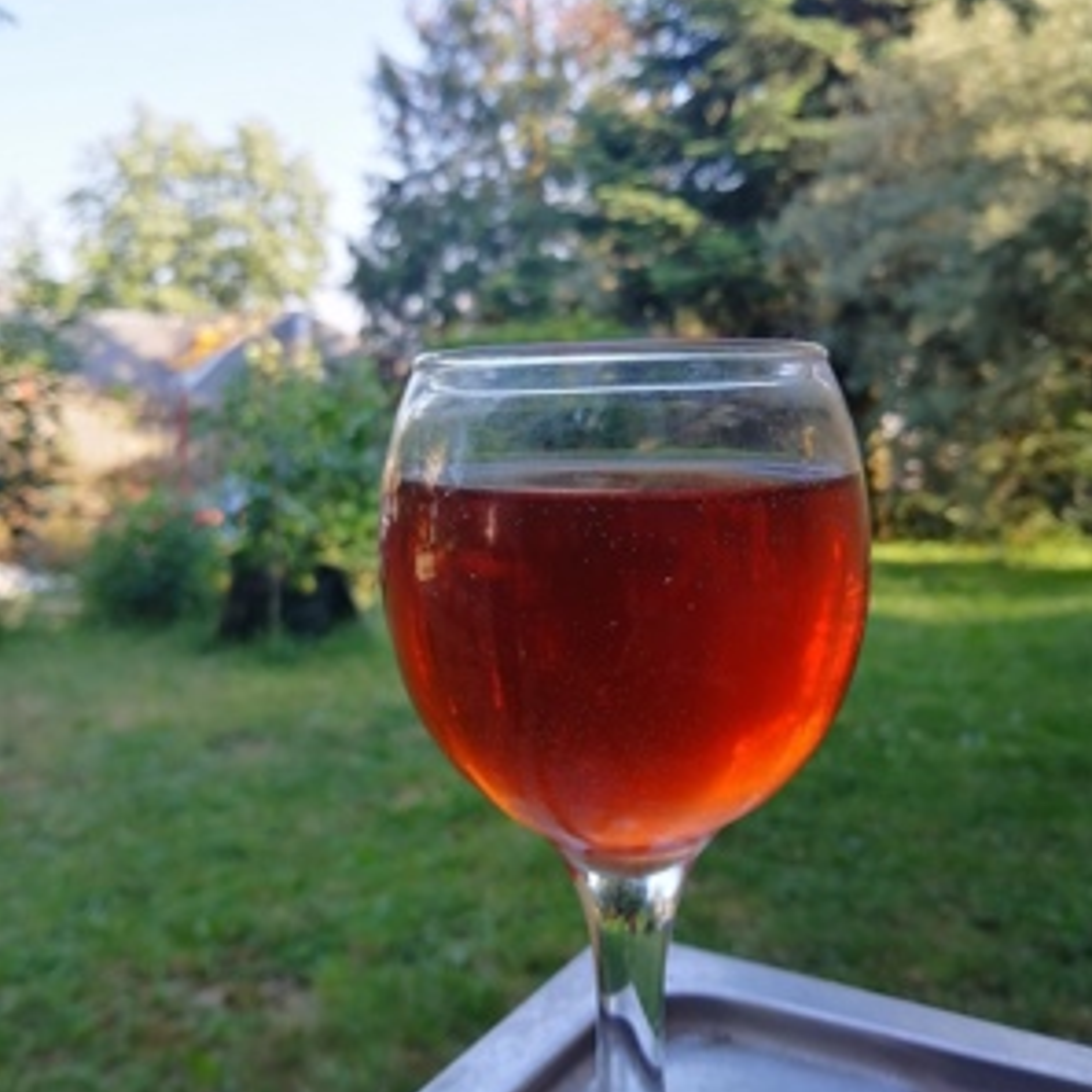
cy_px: 504
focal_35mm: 31
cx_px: 548
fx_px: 1106
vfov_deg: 52.5
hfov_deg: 52.5
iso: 50
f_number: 1.8
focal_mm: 3.95
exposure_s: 1/114
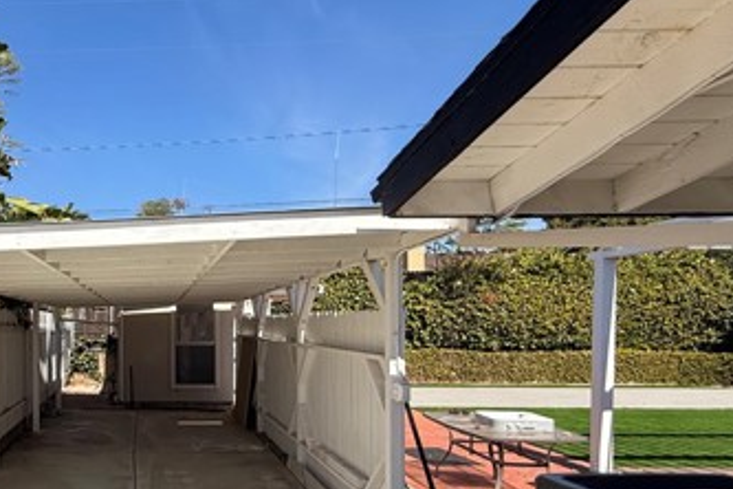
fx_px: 570
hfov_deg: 58.7
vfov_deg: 45.6
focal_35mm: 28
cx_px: 114
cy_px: 330
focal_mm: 2.22
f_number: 2.2
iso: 50
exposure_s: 1/2717
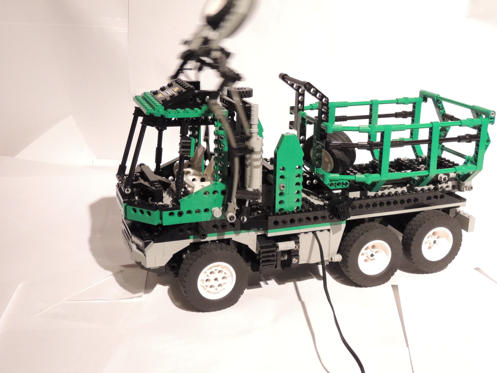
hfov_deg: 40.4
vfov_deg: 30.9
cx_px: 248
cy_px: 186
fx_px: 675
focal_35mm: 47
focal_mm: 8.3
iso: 1600
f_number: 3.5
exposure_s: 1/30
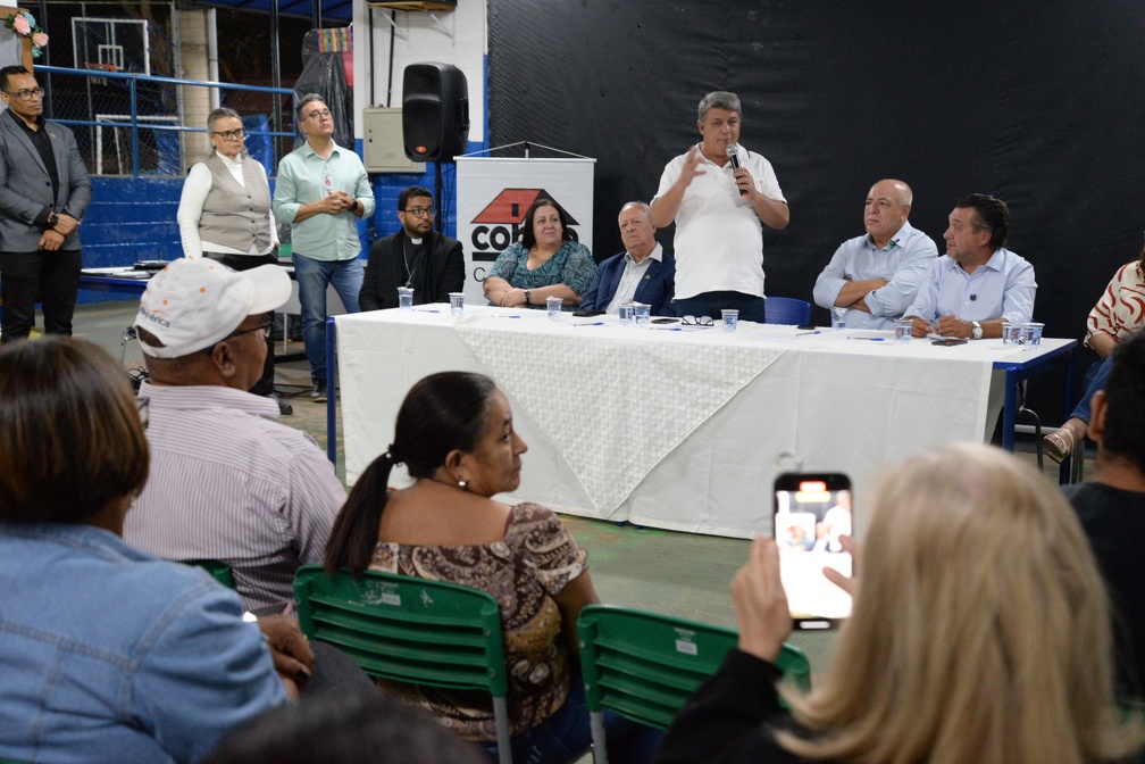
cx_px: 572
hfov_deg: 38.2
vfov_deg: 26.0
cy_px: 382
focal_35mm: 52
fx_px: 1654
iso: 4500
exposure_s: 1/50
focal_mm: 52
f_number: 5
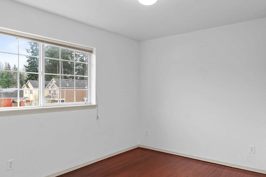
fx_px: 185
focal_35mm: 25
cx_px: 138
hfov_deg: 71.5
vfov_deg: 50.8
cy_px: 109
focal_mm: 10
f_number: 9
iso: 400
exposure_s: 1/10
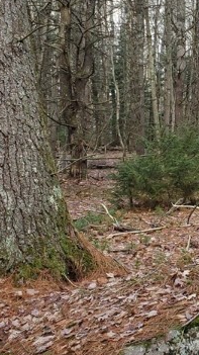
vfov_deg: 33.6
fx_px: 583
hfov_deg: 19.0
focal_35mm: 62
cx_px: 184
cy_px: 119
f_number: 2.4
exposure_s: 1/120
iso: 250
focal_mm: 4.3
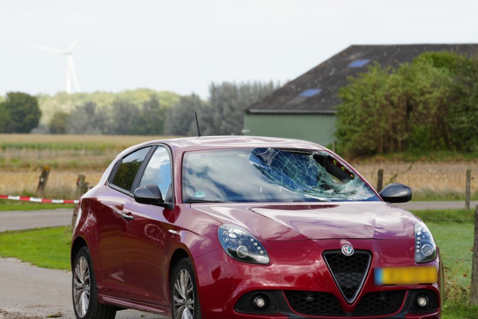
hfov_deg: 7.5
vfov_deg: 5.0
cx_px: 92
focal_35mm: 274
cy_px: 203
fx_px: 3640
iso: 100
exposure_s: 1/200
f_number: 5.6
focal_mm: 137.1
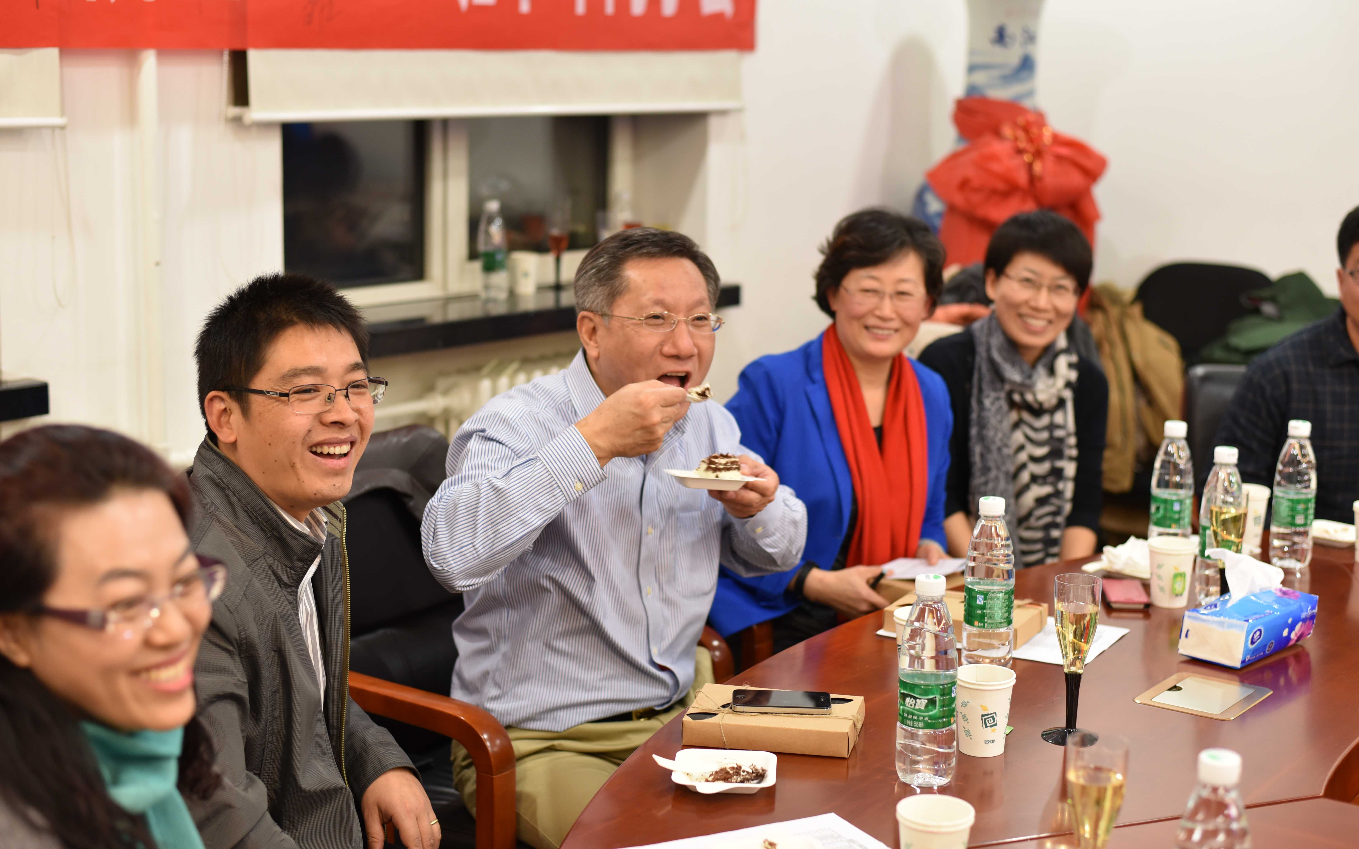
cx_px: 680
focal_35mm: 51
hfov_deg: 39.6
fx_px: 1889
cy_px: 425
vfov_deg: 25.3
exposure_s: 1/60
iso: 800
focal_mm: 50
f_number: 2.8
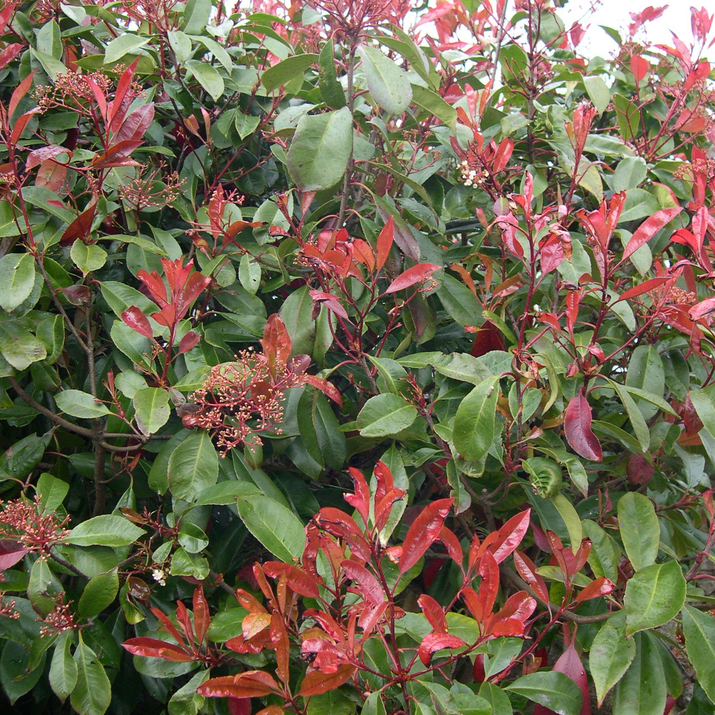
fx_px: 1052
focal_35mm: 45
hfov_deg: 37.6
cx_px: 357
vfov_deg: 37.5
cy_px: 329
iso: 100
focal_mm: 8
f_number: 2.8
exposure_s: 1/185
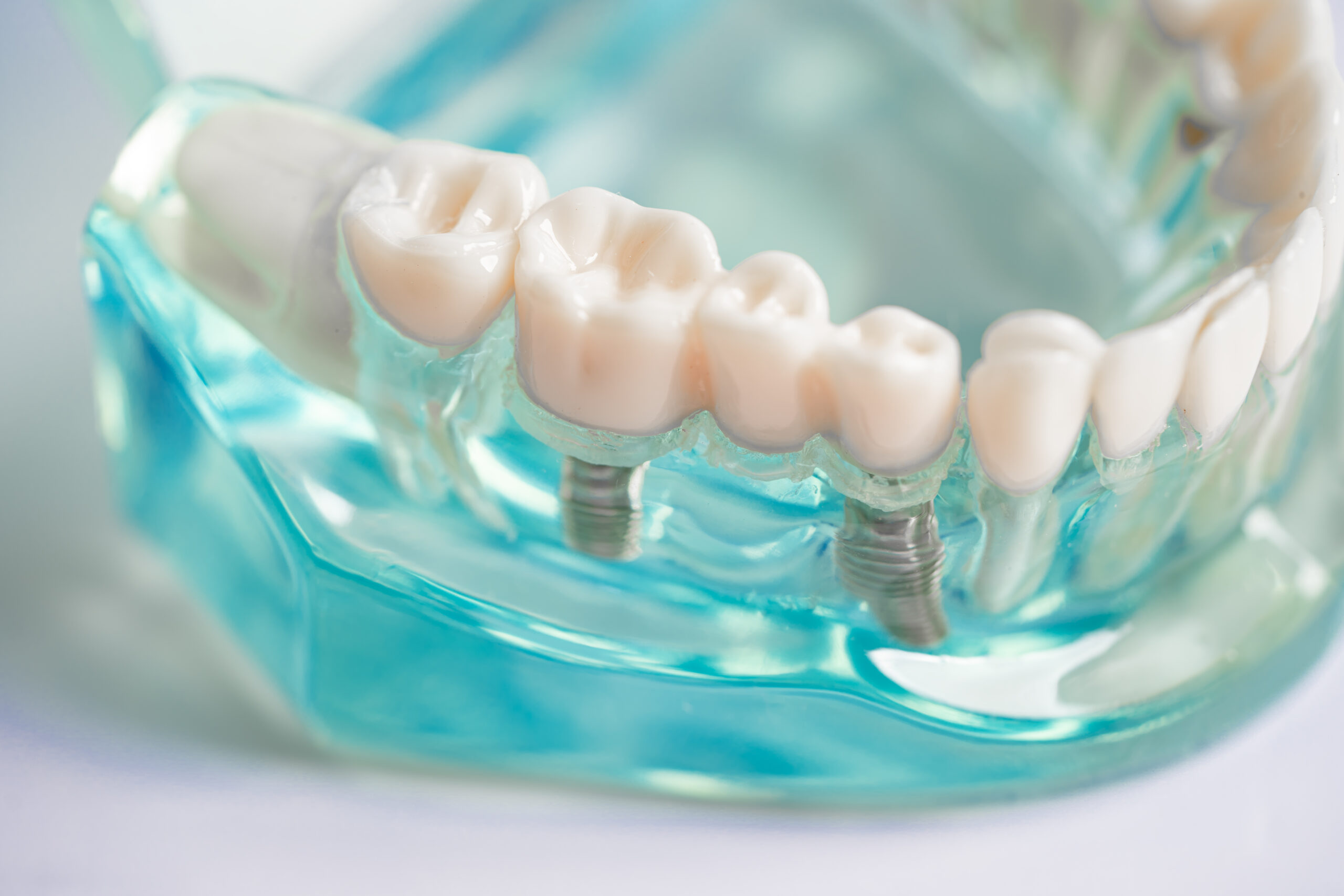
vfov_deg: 15.2
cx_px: 672
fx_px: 3360
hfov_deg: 22.6
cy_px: 448
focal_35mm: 90
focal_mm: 90
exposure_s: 1/100
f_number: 4
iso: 100
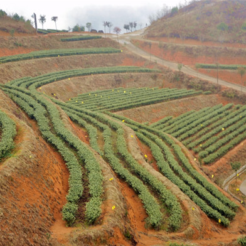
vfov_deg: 22.2
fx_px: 627
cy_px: 124
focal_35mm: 78
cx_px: 98
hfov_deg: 22.2
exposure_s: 1/30
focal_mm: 40
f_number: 4.5
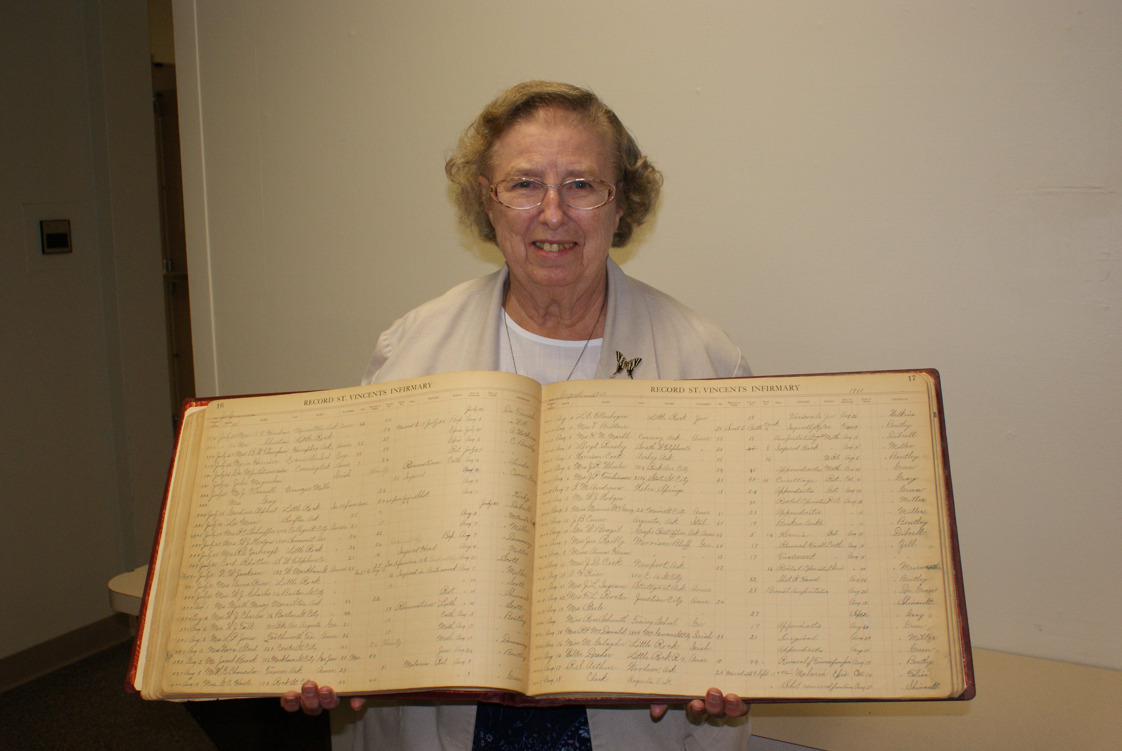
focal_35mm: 36
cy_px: 376
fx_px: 1123
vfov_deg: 37.0
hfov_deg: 53.1
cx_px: 561
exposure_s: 1/60
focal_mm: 24
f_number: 5.6
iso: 400
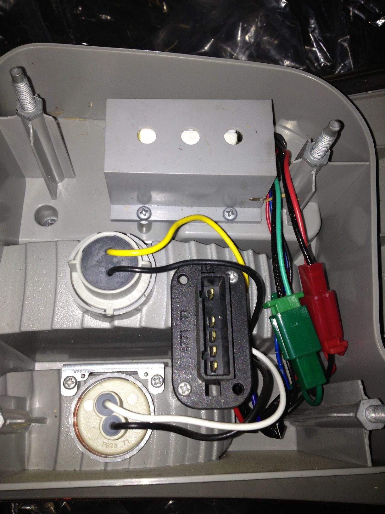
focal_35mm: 35
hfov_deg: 40.7
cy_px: 257
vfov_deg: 52.6
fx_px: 519
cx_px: 192
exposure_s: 1/45
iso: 50
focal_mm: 4.28
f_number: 2.4
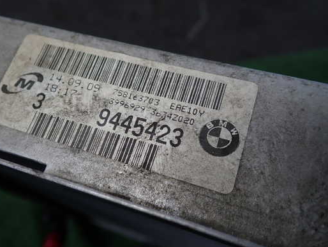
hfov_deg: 52.4
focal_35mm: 35
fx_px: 332
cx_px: 142
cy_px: 123
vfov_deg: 40.7
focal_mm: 5.4
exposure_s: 1/100
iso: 100
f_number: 2.3
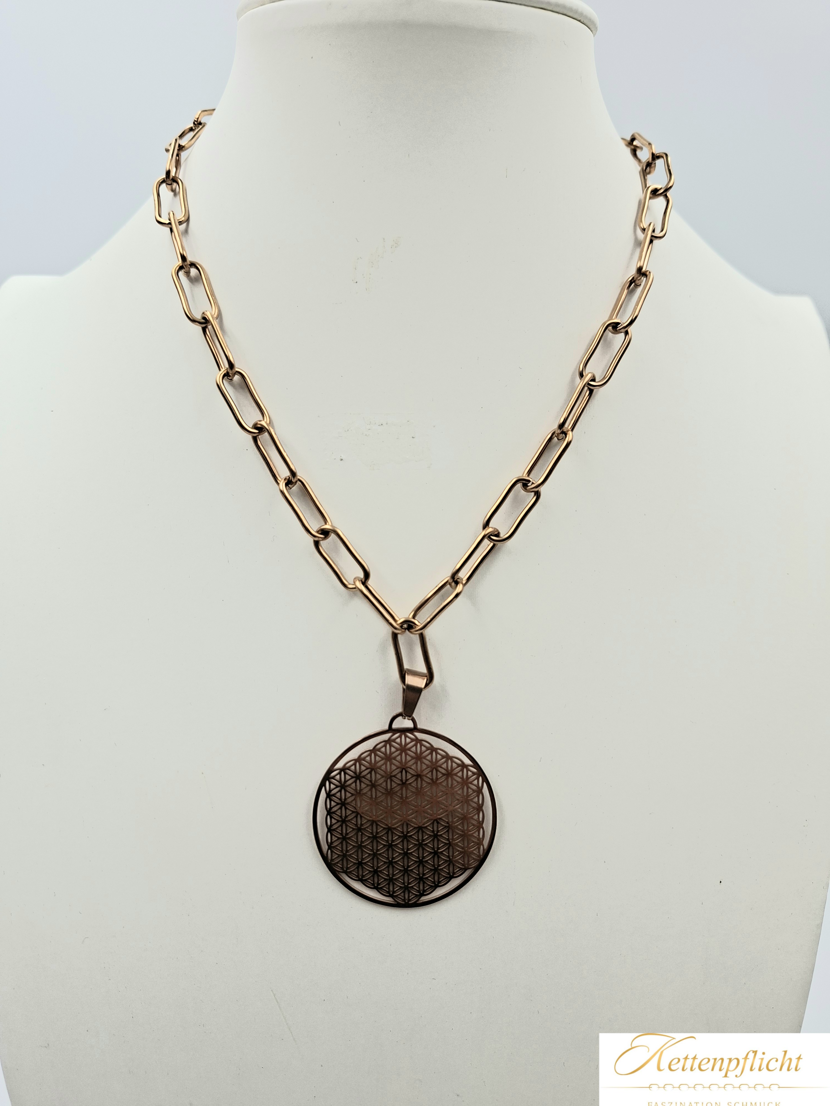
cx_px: 415
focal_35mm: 23
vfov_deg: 73.9
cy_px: 553
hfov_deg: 58.9
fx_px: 735
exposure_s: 1/333
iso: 50
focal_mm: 5.54
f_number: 1.8
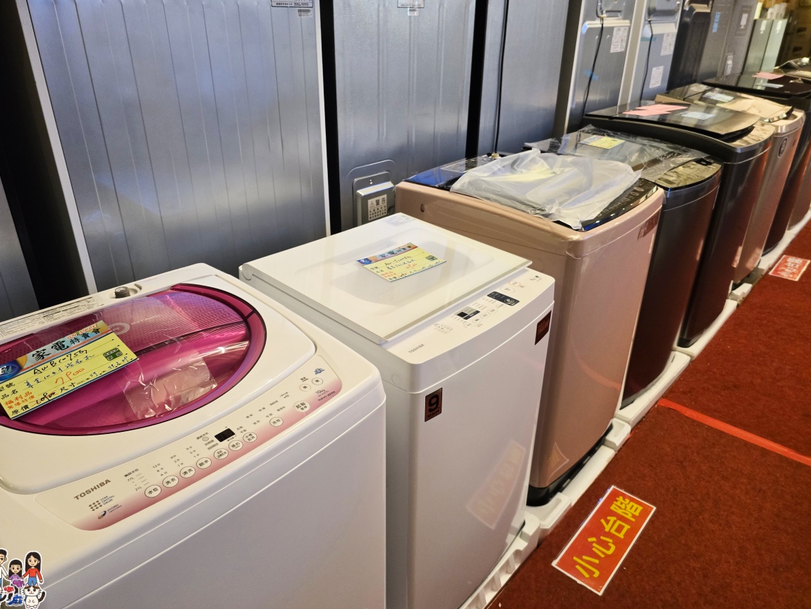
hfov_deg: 71.6
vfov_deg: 56.8
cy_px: 316
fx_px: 562
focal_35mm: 24
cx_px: 391
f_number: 1.7
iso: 500
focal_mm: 6.3
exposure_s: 1/120
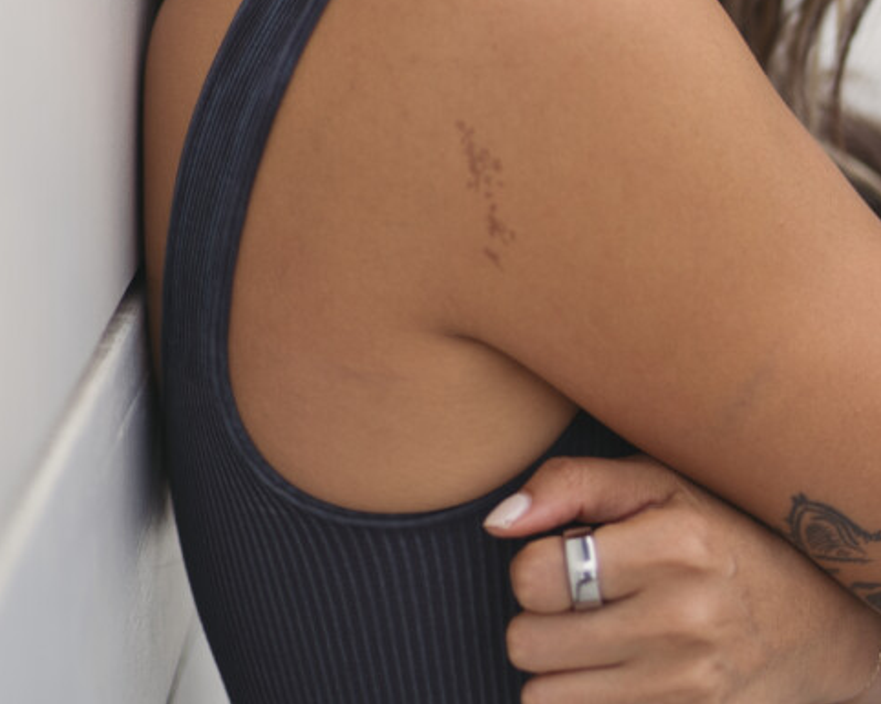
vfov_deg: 11.3
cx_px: 515
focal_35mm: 133
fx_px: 3466
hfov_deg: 14.5
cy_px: -256
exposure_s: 1/2000
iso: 100
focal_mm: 50
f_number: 1.4
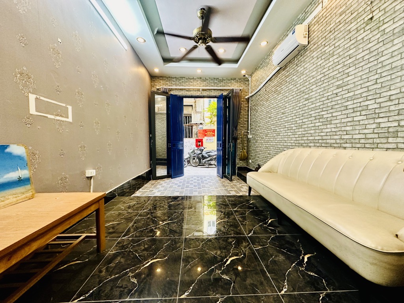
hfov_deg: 102.1
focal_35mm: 14
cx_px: 202
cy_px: 152
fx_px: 163
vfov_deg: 85.7
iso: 320
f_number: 2.2
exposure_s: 1/60
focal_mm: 2.22
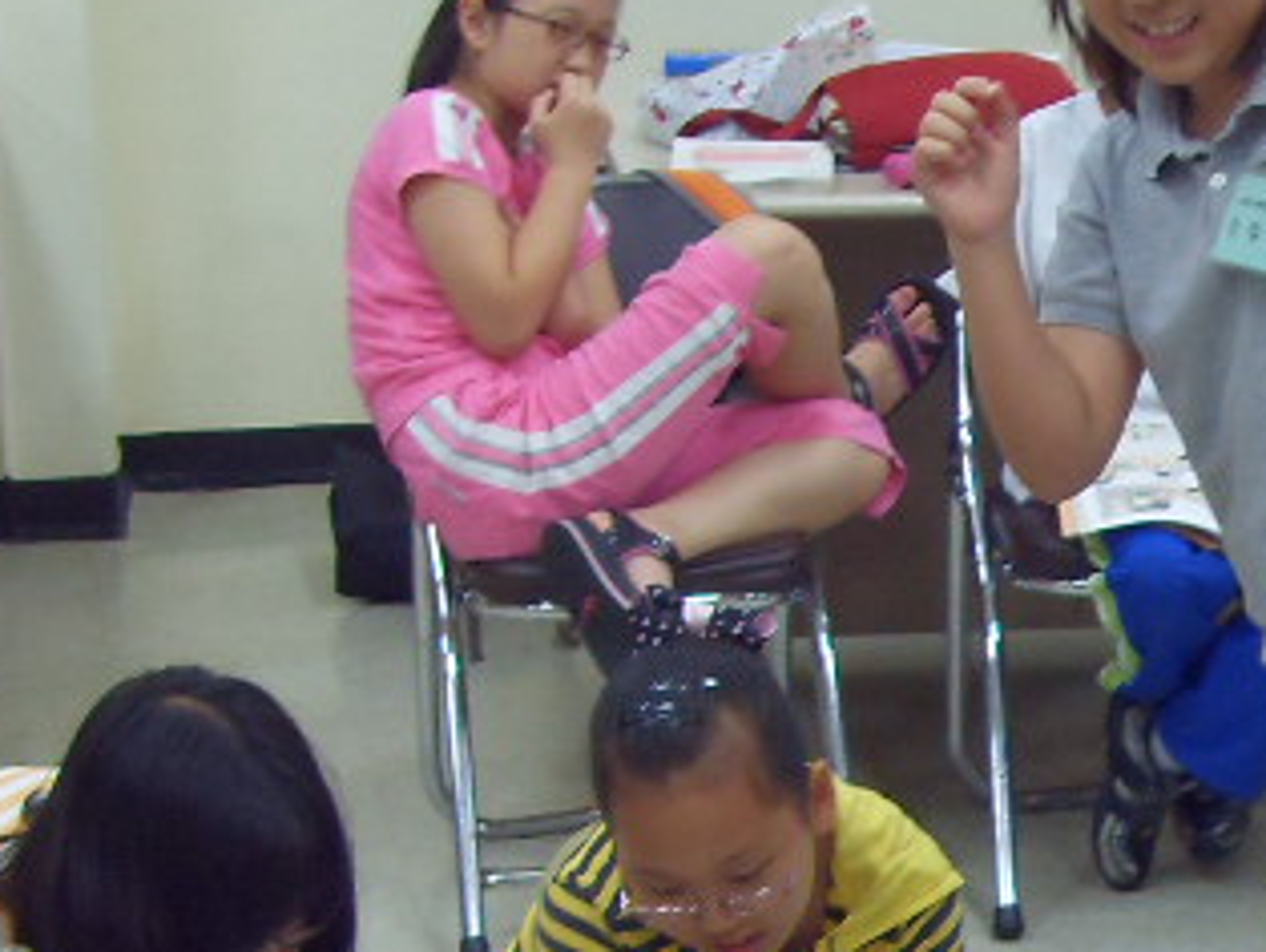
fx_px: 4648
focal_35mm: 127
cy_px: 1109
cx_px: 972
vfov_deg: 11.5
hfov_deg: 15.4
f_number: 3.5
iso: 200
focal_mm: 6.6
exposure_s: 1/45
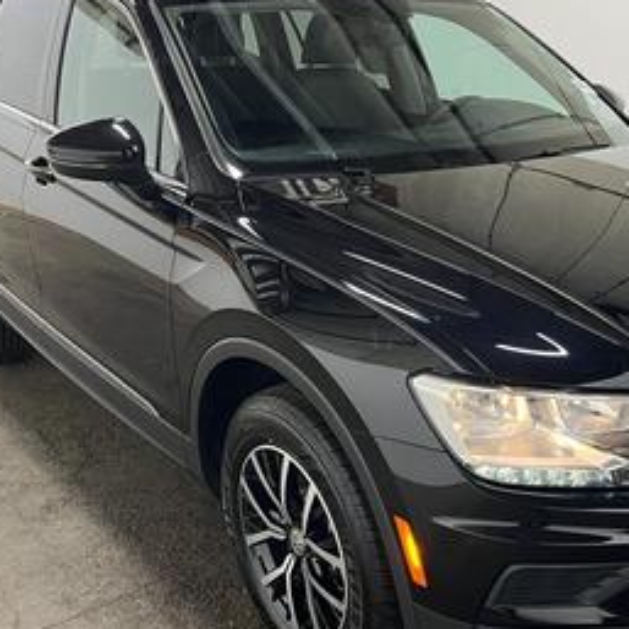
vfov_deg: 37.5
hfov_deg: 37.0
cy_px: 362
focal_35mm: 45
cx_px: 443
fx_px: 925
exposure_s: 1/83
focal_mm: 5.1
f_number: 1.6
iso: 125
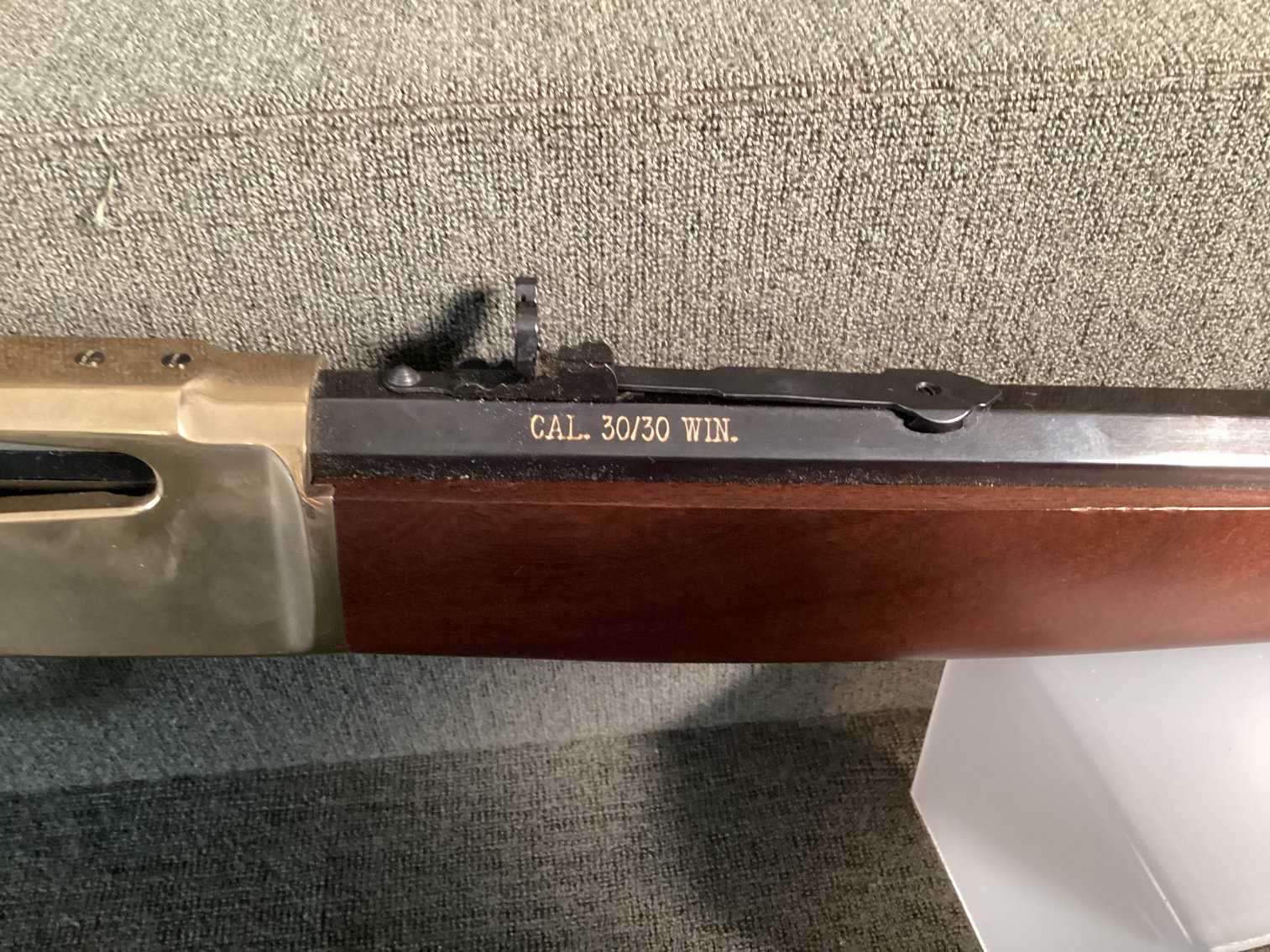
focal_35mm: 31
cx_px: 635
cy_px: 476
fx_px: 1137
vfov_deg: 45.4
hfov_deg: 58.3
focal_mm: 3.3
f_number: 2.4
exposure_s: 1/30
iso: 400
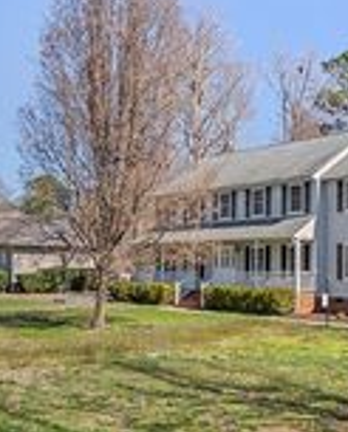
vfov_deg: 37.7
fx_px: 629
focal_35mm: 49
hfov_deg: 30.2
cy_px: 274
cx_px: 274
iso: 800
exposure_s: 1/200
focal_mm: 16
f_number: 9
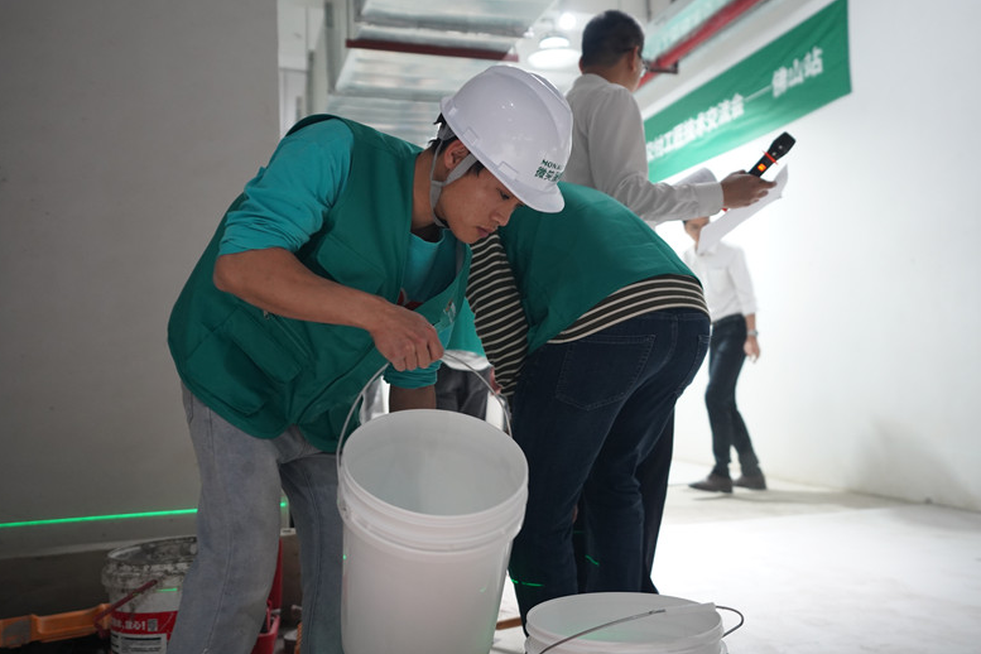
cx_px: 496
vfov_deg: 37.9
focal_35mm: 35
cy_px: 325
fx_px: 954
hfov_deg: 54.4
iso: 2000
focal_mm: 34
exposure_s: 1/160
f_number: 2.8
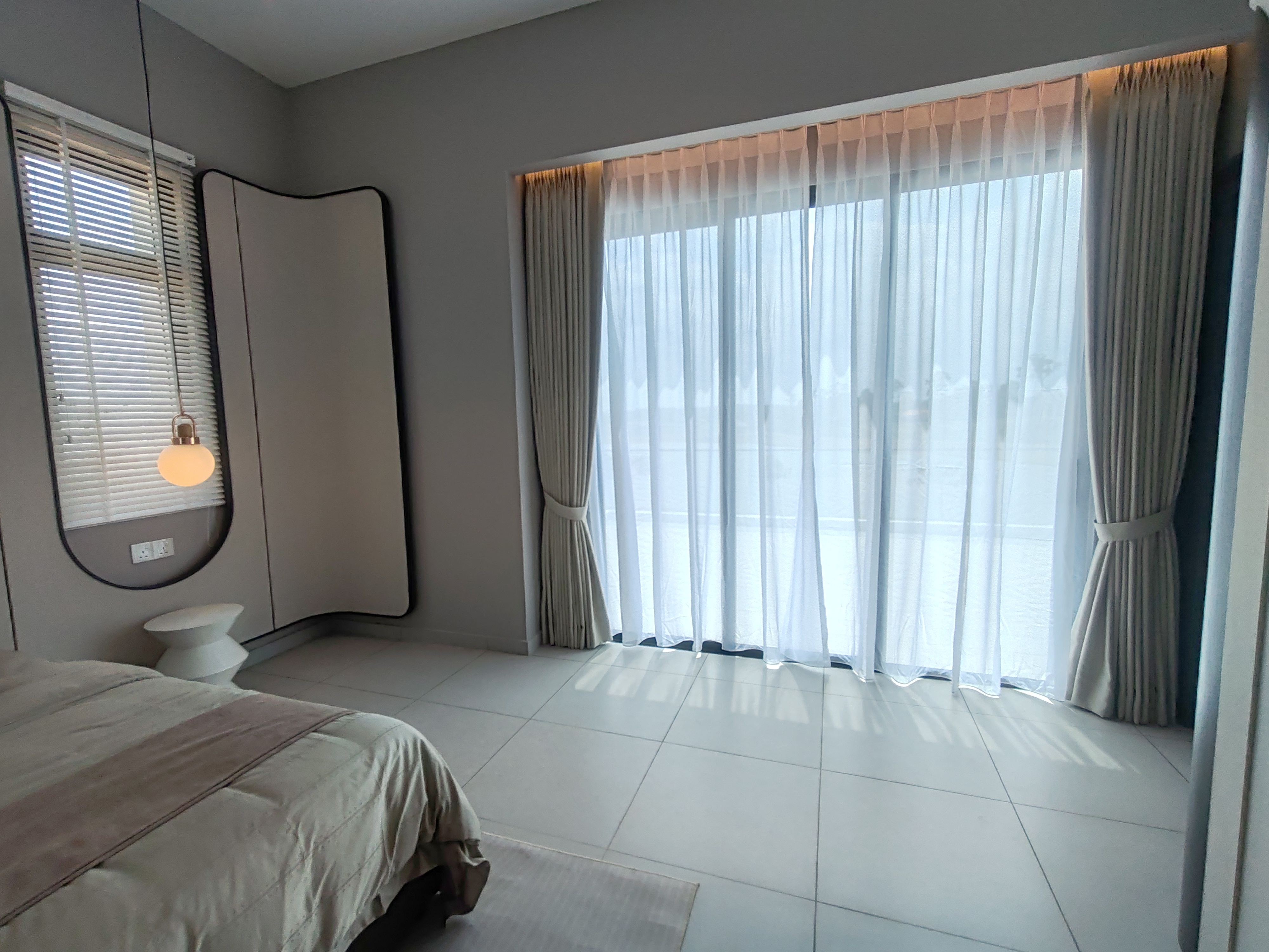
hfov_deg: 94.5
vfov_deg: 78.1
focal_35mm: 16
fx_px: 587
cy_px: 476
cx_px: 634
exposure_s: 1/940
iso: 50
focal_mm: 1.96
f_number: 2.2
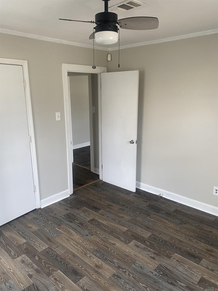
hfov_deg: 53.1
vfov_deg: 67.3
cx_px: 109
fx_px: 218
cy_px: 146
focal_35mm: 26
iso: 125
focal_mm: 4.25
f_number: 1.8
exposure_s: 1/81
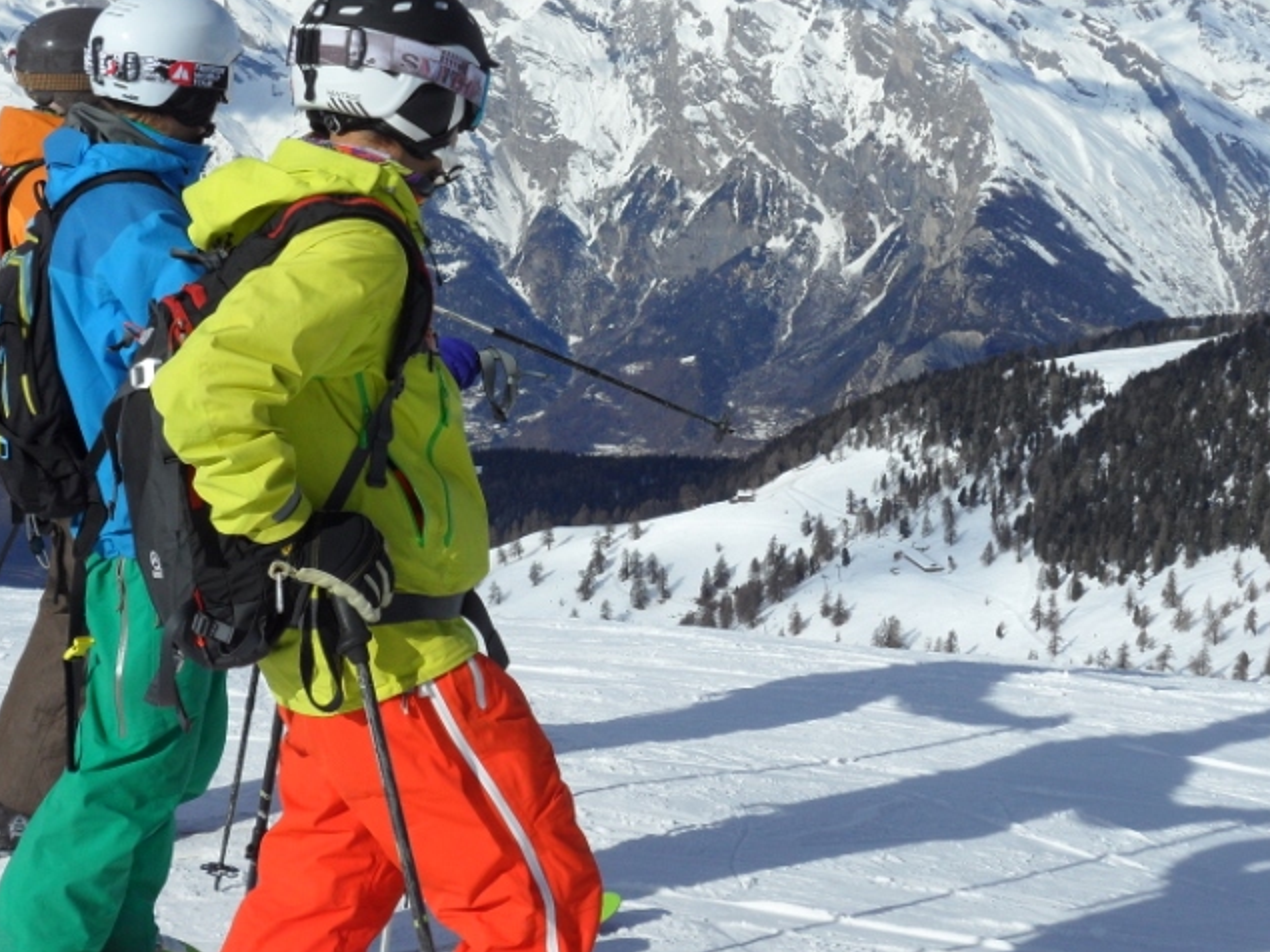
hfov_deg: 27.4
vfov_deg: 20.6
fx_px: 2604
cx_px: 556
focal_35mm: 71
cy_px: 246
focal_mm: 7.8
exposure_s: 1/1000
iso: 80
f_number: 4.5
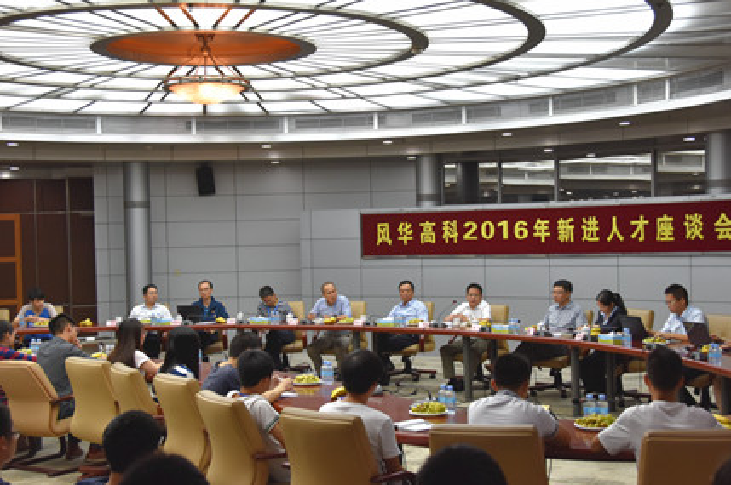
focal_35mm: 56
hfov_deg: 35.7
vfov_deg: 24.1
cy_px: 253
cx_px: 371
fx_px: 1136
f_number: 5.6
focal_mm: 32
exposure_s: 1/125
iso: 800
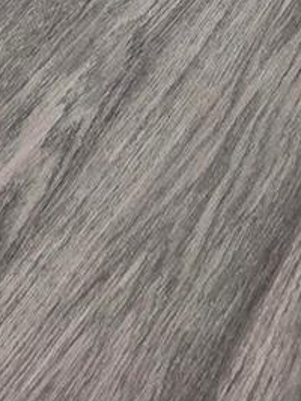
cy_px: -715
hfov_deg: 18.8
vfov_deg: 12.7
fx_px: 868
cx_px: -44
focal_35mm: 75
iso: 80
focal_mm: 2.2
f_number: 2.2
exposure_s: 1/60.2
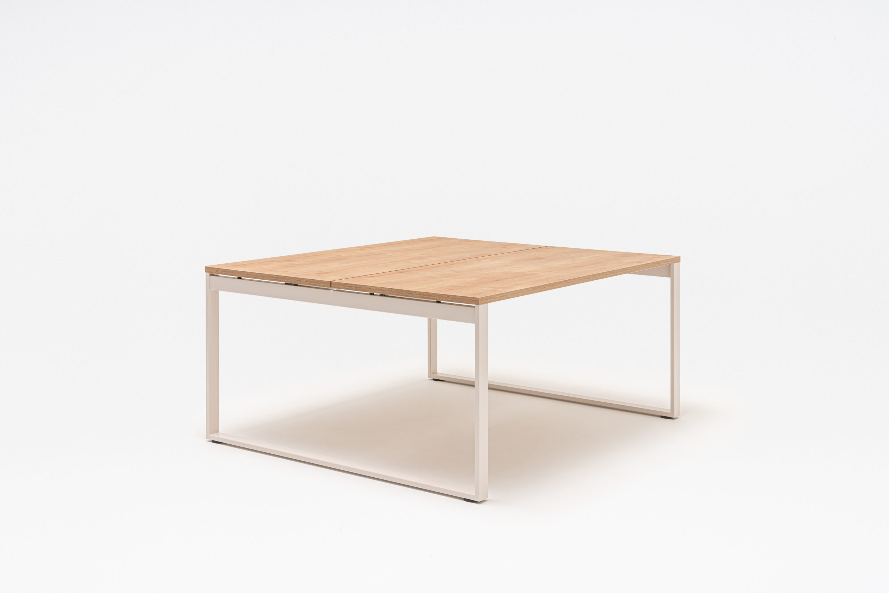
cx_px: 444
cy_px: 296
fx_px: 1235
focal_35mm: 50
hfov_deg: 39.6
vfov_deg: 27.0
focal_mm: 50
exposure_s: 1/125
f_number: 11
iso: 100
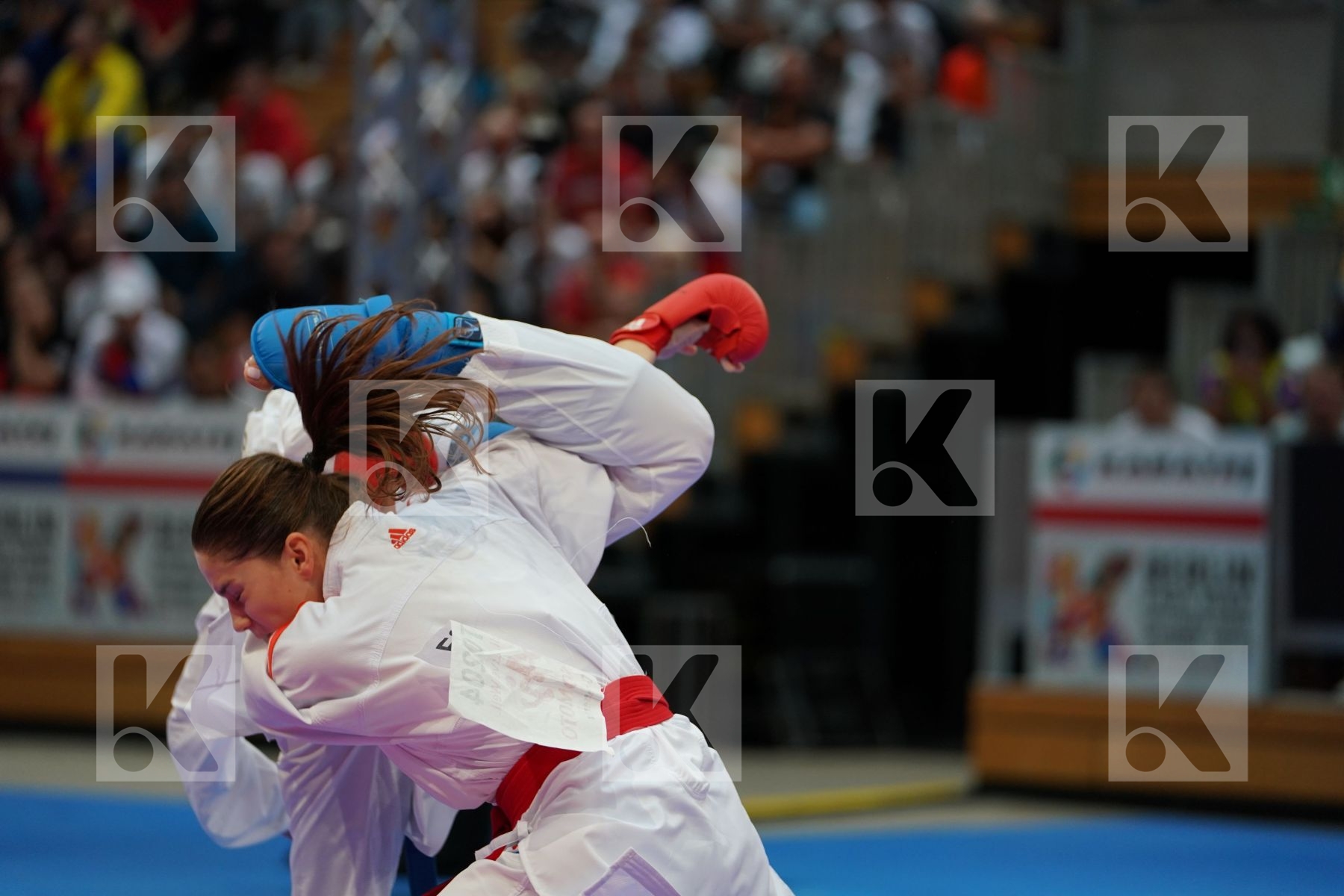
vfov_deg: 8.9
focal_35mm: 154
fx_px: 5749
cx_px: 672
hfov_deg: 13.3
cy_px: 448
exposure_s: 1/1000
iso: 1250
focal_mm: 154
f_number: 2.8
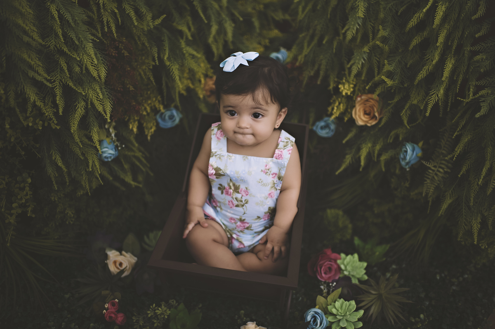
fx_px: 481
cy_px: 164
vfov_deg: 37.8
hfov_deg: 54.5
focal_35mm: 35
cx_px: 248
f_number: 1.4
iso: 200
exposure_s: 1/125
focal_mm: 35
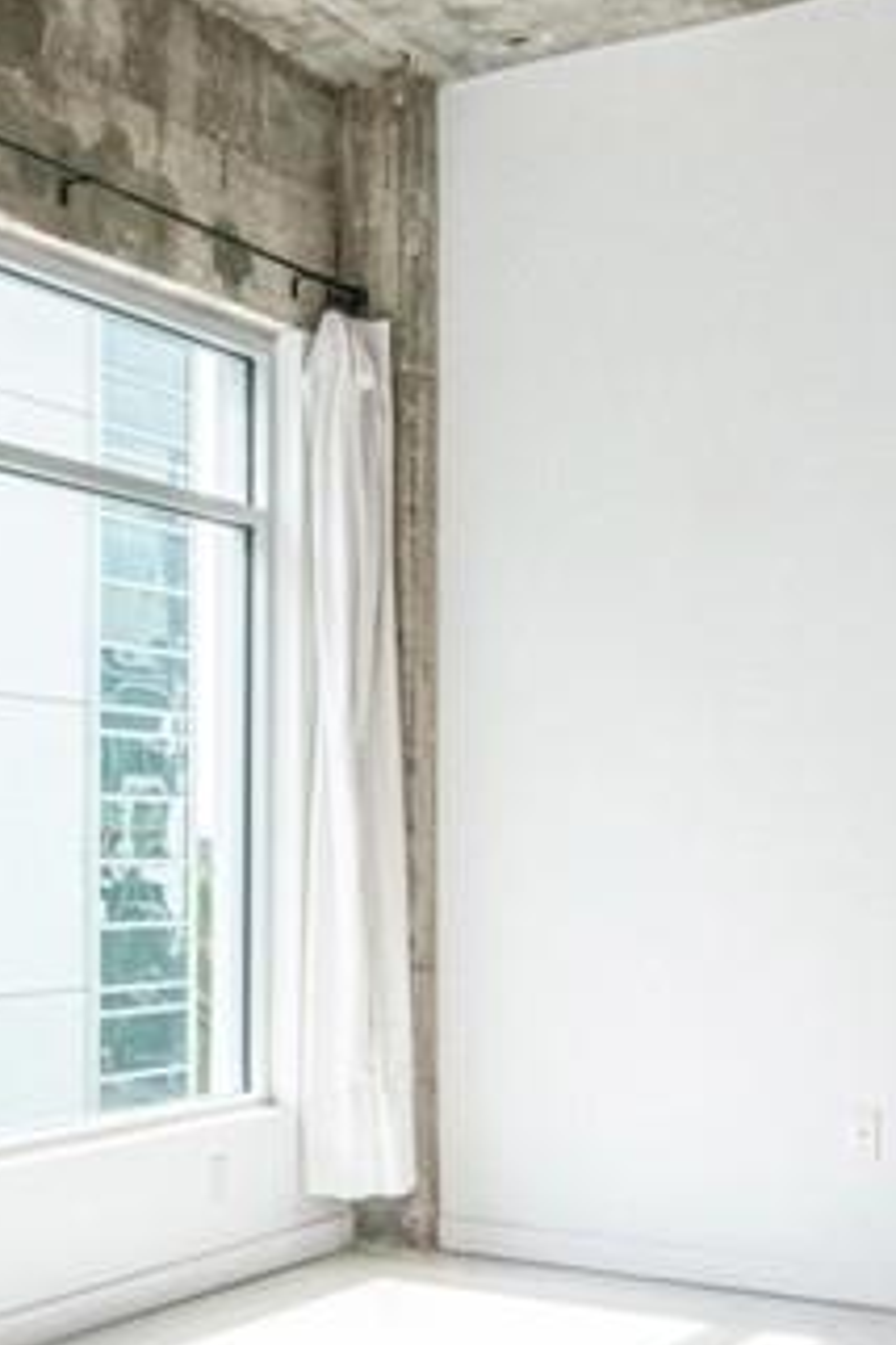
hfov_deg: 25.2
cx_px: 167
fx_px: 1963
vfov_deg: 37.5
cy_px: 848
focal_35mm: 53
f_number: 22
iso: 800
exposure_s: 1/200
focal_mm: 11
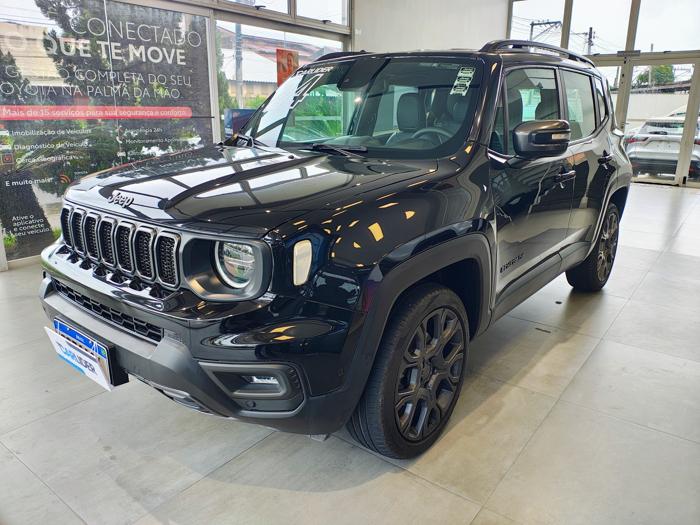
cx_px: 350
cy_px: 262
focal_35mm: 25
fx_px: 506
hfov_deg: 69.4
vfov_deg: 54.9
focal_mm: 5.89
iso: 181
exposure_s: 1/100
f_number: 1.4
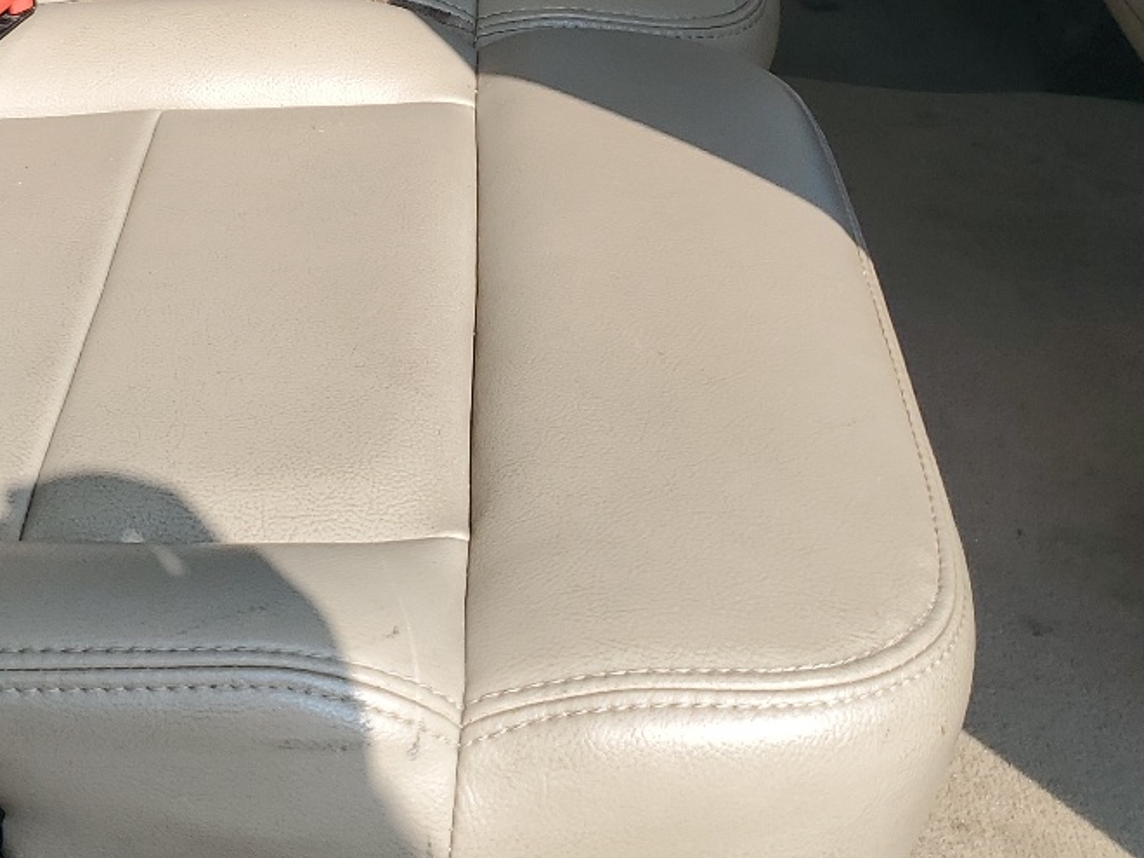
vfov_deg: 21.7
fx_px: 2082
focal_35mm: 63
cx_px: 315
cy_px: -154
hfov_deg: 30.3
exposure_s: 1/1250
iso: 50
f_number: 1.5
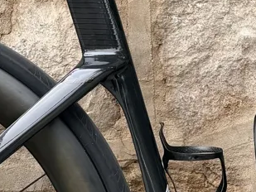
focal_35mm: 149
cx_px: 262
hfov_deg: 13.1
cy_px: 57
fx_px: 1102
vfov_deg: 10.0
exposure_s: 1/765
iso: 80
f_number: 1.78
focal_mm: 6.76
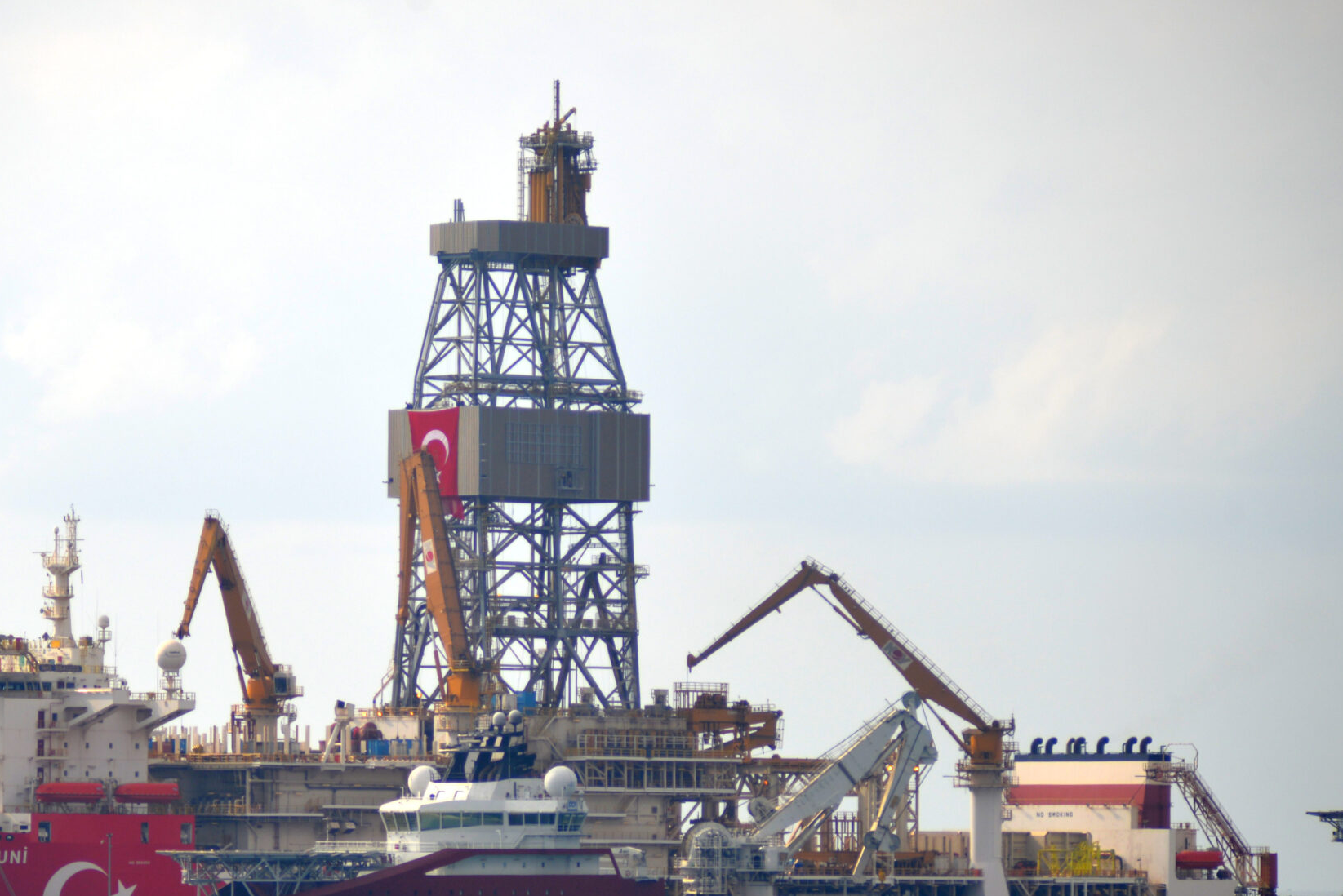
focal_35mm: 249
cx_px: 478
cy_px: 625
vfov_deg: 5.5
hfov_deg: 8.3
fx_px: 9292
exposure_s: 1/2000
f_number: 5.6
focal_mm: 160
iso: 280
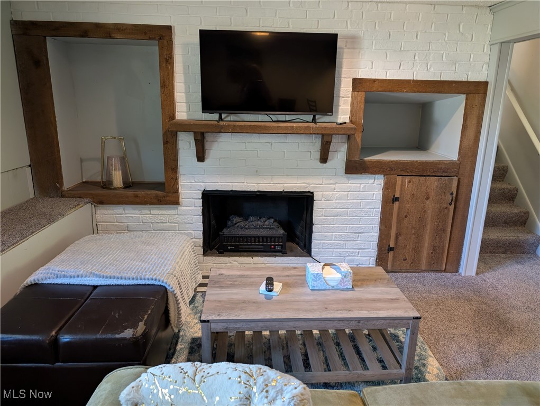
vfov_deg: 56.9
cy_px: 203
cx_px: 270
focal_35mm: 24
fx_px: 375
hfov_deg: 71.5
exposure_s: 1/40
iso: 300
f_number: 1.68
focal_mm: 6.9
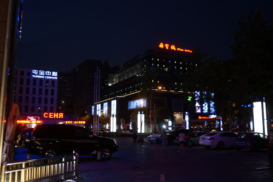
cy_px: 91
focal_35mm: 33
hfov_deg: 57.3
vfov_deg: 39.9
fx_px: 250
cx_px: 136
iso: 200
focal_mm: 22
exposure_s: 1/4
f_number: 4
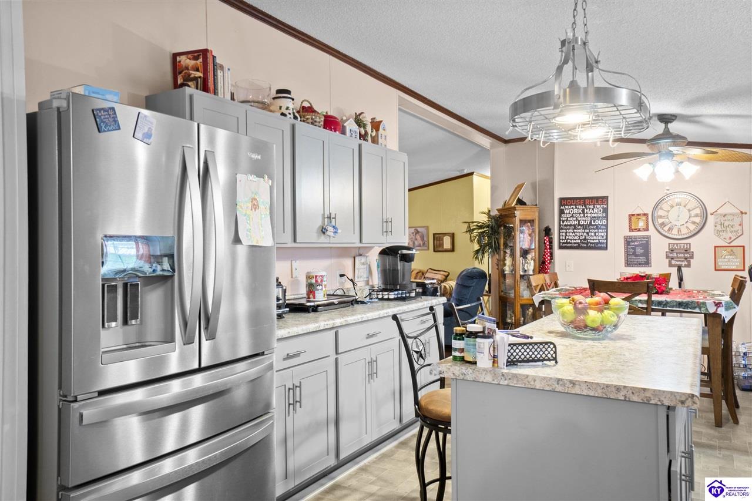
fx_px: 564
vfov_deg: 47.9
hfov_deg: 67.4
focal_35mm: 27
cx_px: 376
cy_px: 250
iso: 400
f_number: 8
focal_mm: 18
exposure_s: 1.3
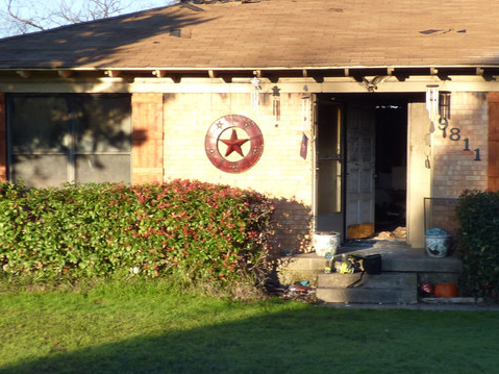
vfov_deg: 21.3
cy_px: 178
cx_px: 326
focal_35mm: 69
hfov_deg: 28.0
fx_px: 994
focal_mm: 5.53
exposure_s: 1/320
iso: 100
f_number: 3.3
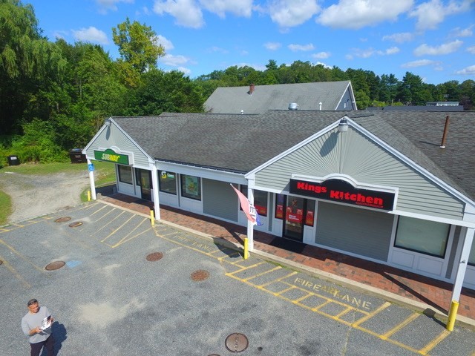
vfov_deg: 66.0
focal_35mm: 20
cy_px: 178
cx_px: 238
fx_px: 274
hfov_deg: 81.7
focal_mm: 3.61
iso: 100
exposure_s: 1/112
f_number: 2.8
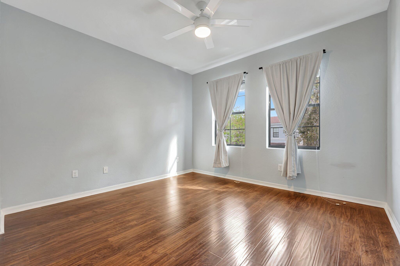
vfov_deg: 77.3
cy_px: 133
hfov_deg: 100.4
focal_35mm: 15
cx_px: 200
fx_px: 167
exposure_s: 1/1.67
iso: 400
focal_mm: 15
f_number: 8
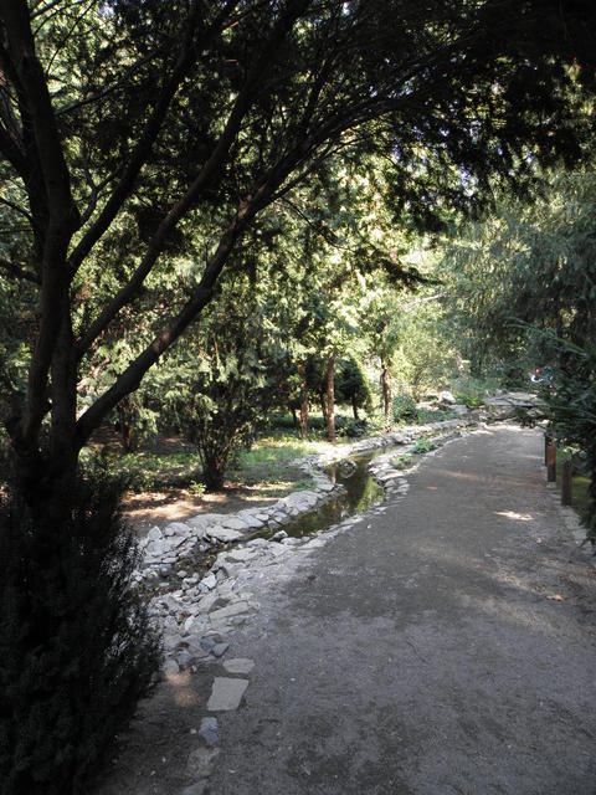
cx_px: 298
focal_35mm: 26
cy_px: 398
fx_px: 597
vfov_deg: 67.3
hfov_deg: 53.1
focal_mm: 4.6
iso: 64
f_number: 3.2
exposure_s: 1/60
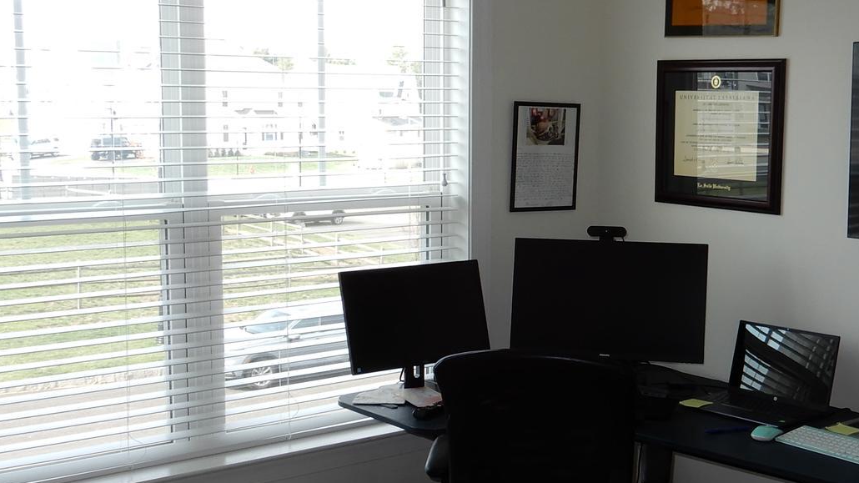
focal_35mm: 52
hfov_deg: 39.5
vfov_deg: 23.0
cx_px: 558
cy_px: 266
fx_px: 1184
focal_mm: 4.3
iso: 80
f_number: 4
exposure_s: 1/60
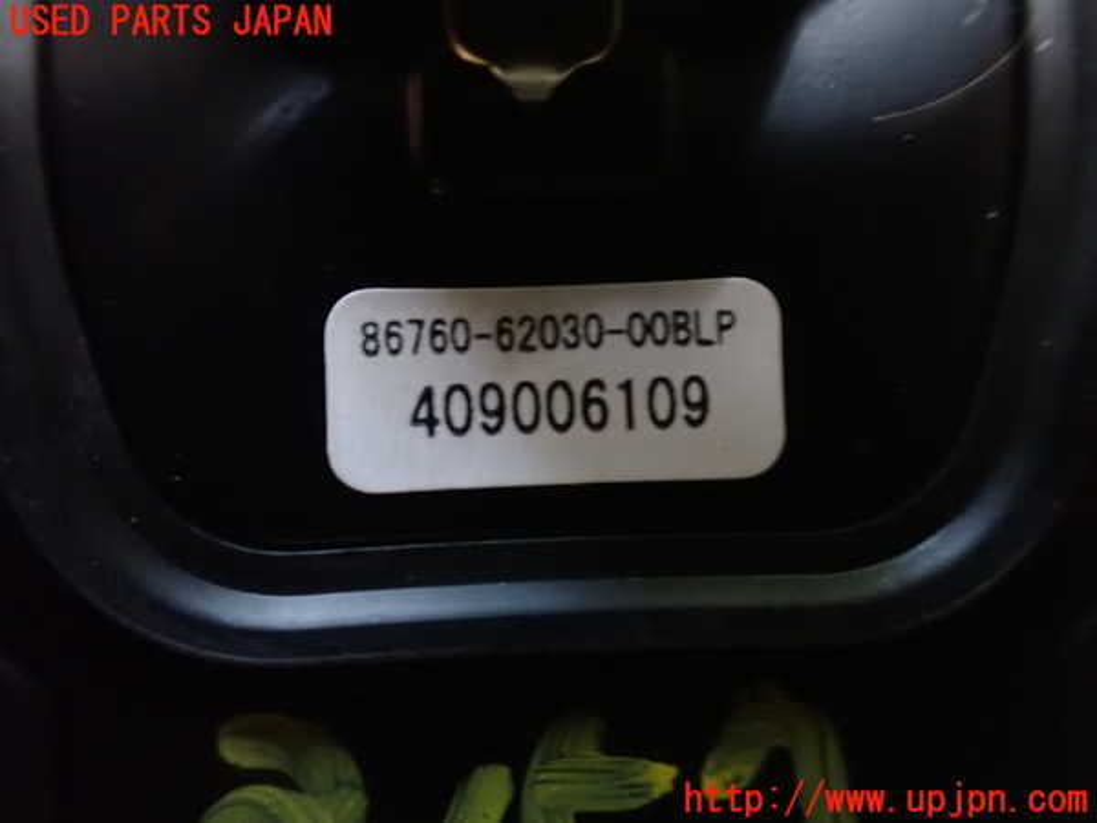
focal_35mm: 30
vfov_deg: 46.8
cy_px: 412
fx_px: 951
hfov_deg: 60.0
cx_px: 548
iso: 1600
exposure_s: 1/15
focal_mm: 5.4
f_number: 2.3
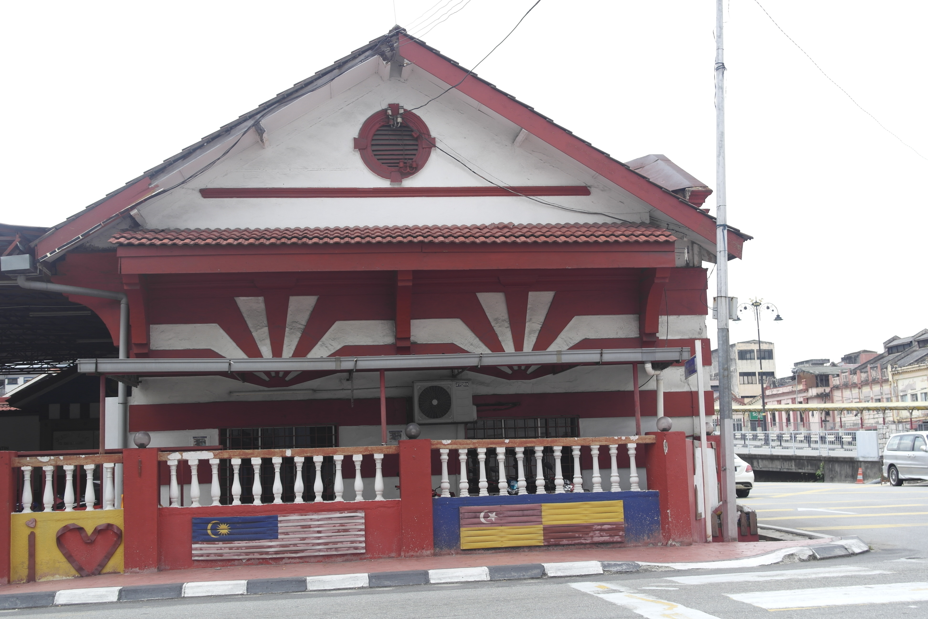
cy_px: 310
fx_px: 1108
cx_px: 464
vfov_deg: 31.2
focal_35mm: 43
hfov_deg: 45.4
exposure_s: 1/160
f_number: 5.6
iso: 100
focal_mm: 28
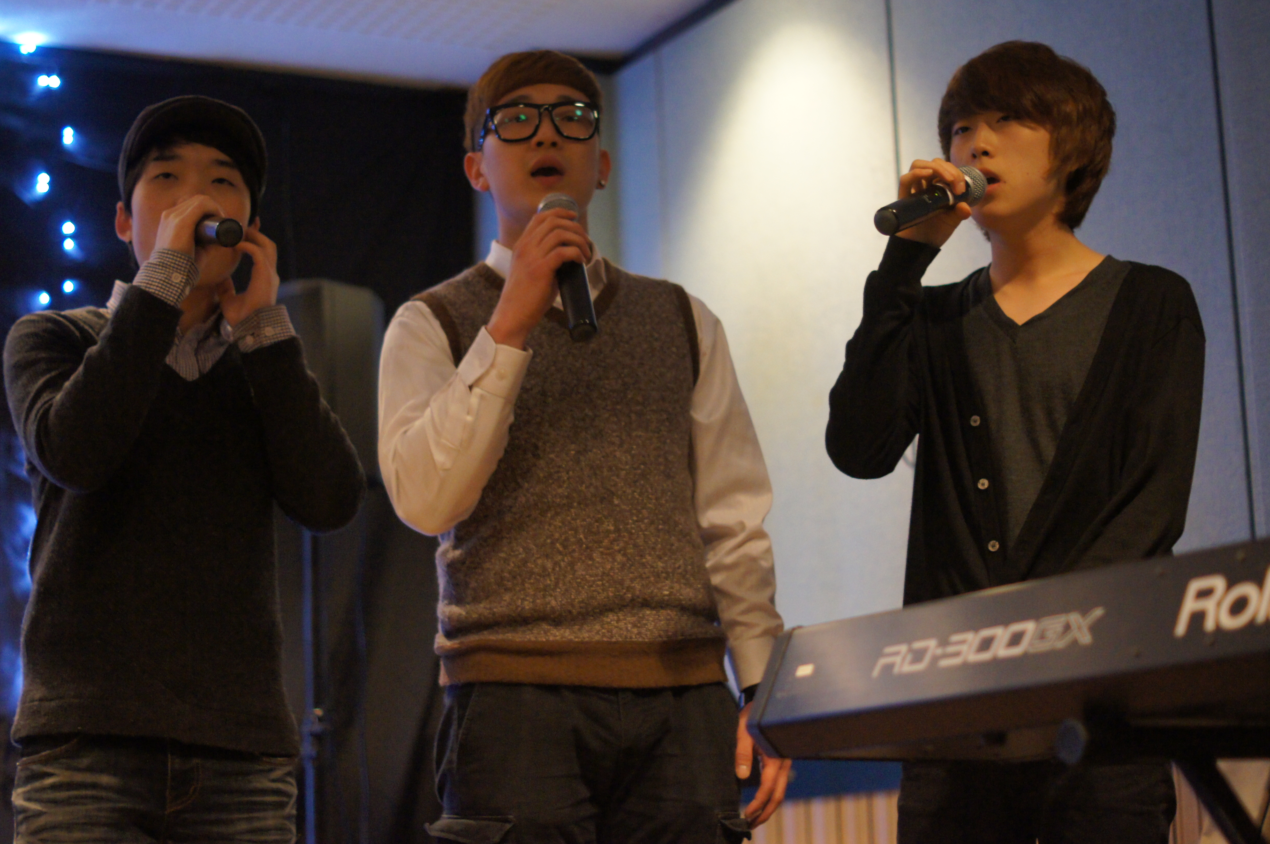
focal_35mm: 75
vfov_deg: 18.1
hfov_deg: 27.0
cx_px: 635
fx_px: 2643
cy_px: 422
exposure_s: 1/50
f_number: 2
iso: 1600
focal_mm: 50
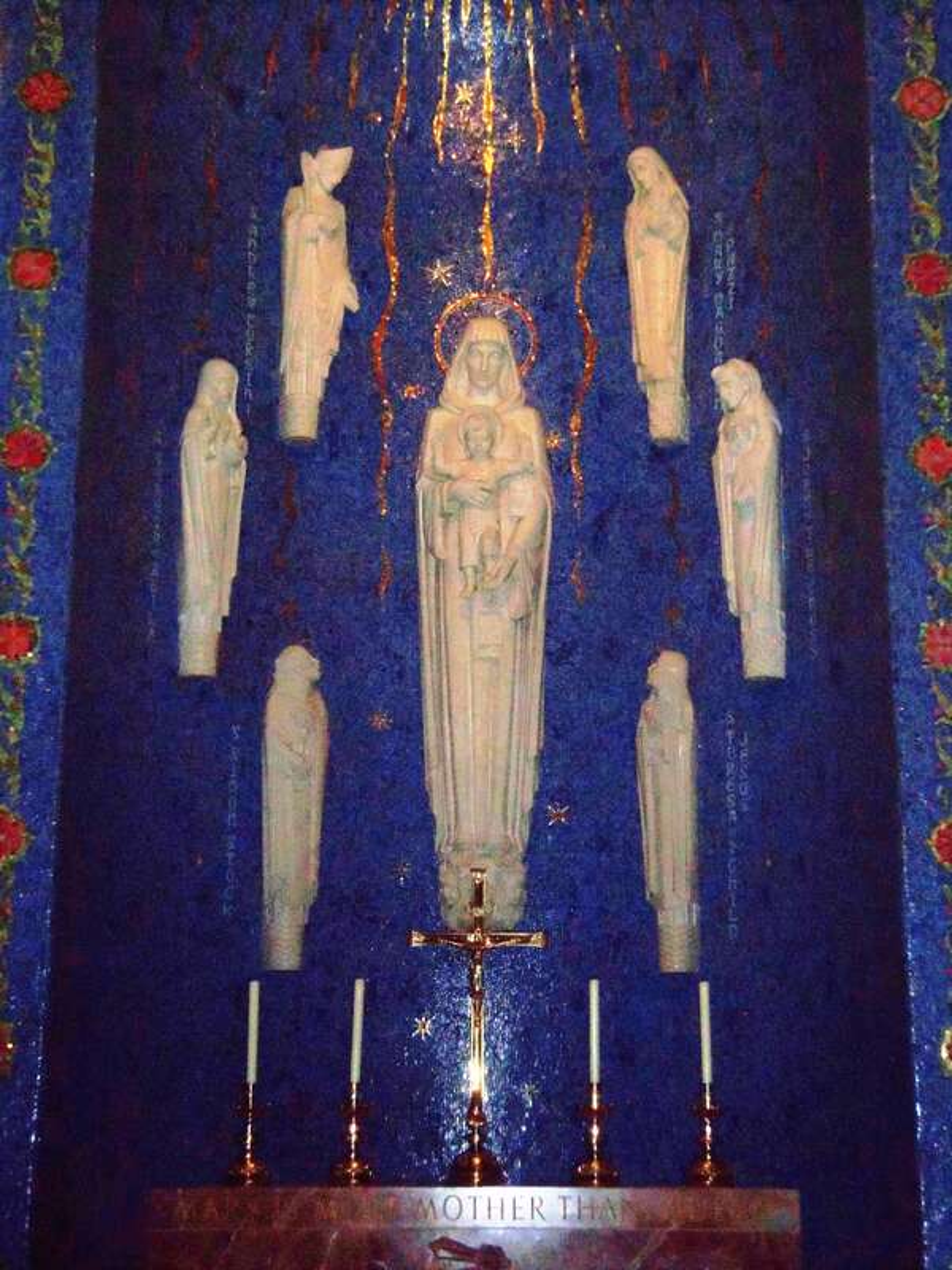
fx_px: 2273
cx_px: 476
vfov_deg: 31.2
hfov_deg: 23.7
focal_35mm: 62
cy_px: 635
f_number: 4.8
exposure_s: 1/60
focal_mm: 10.9
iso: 400
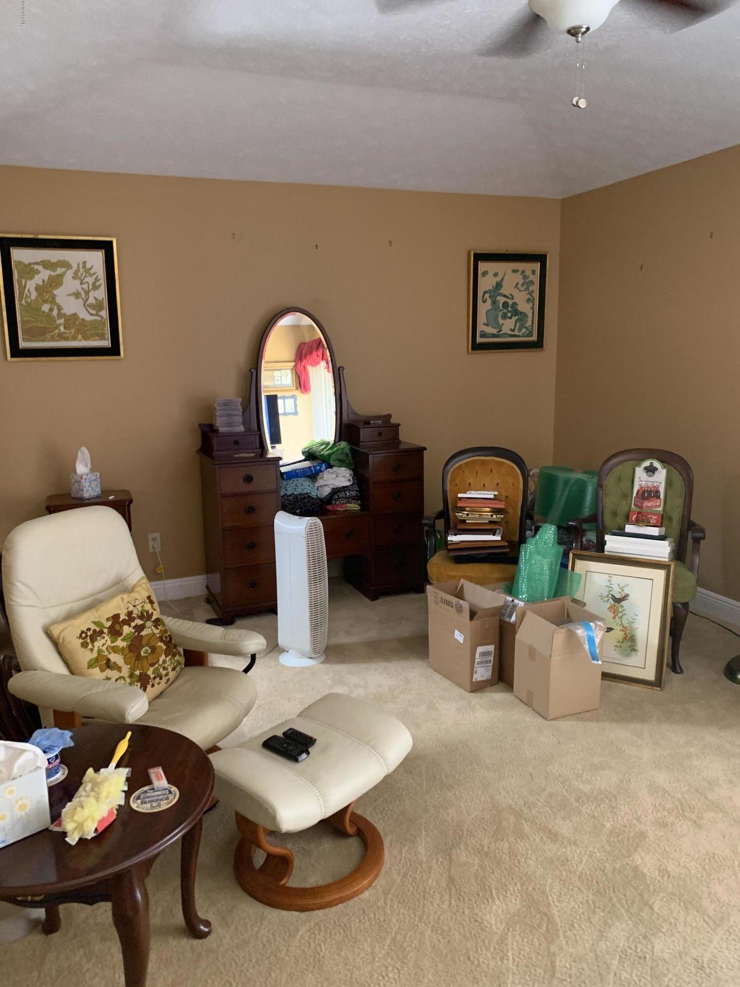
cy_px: 494
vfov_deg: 67.3
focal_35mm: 26
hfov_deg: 53.1
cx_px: 370
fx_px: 741
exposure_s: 1/50
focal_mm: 4.25
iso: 400
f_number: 1.8
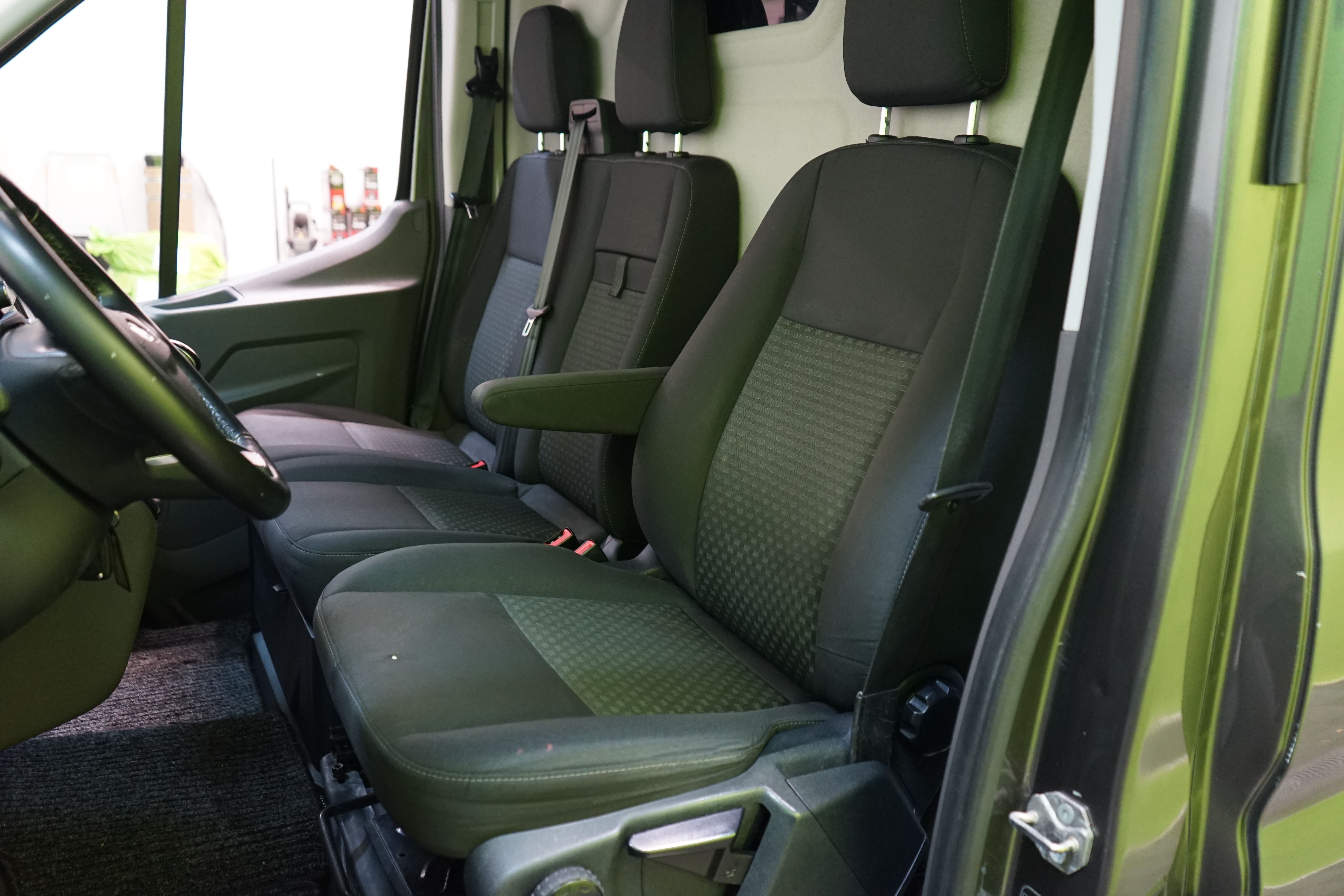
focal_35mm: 28
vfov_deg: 46.4
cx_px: 672
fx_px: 1045
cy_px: 448
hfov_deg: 65.5
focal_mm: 28
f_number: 3.5
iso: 2000
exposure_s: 1/30
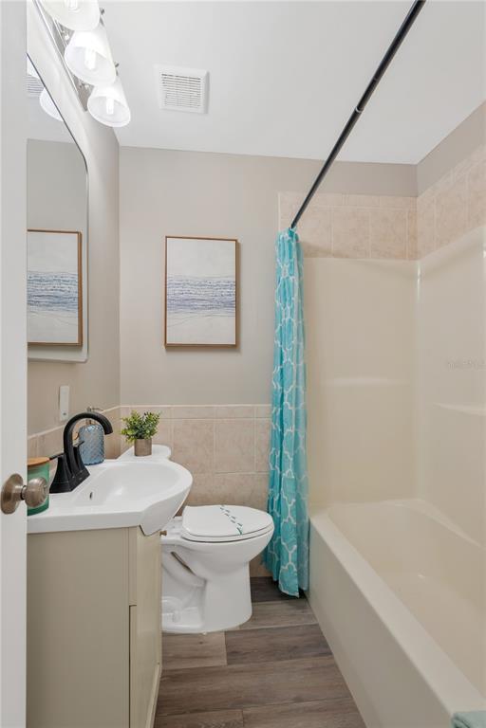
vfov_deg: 93.3
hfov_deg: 70.4
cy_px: 364
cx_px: 243
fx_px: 344
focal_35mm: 17
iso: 400
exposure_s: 1/25
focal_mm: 17
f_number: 6.3
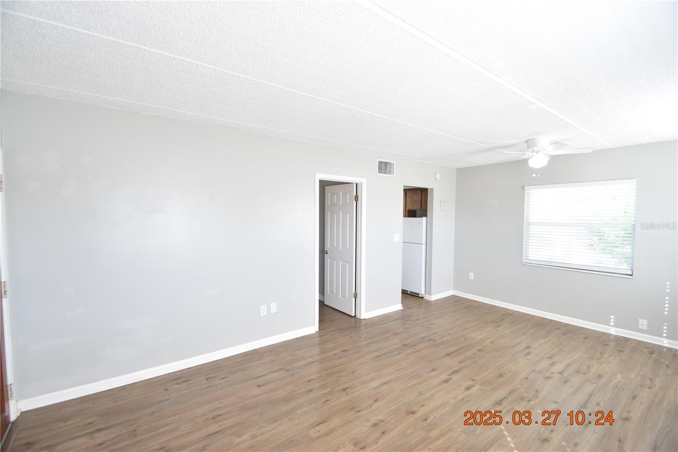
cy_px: 226
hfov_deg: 100.4
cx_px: 339
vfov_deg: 77.3
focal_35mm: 15
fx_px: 282
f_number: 4
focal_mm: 10
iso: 400
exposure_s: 1/60
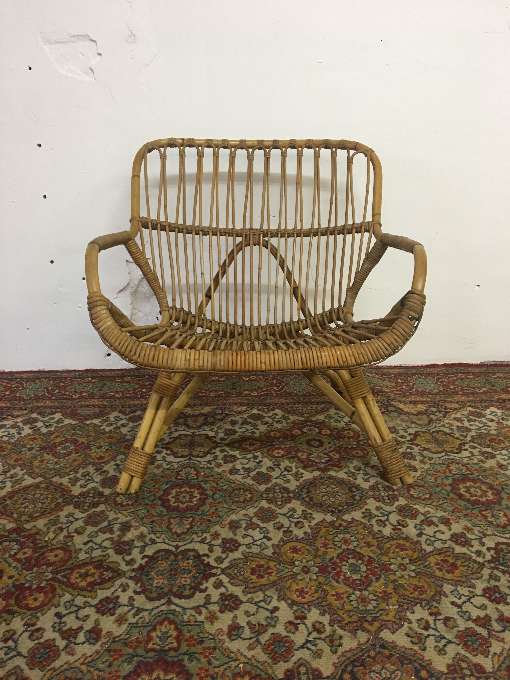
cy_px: 340
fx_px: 570
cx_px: 255
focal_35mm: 29
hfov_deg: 48.2
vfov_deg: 61.7
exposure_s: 1/33
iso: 160
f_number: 2.2
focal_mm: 4.15
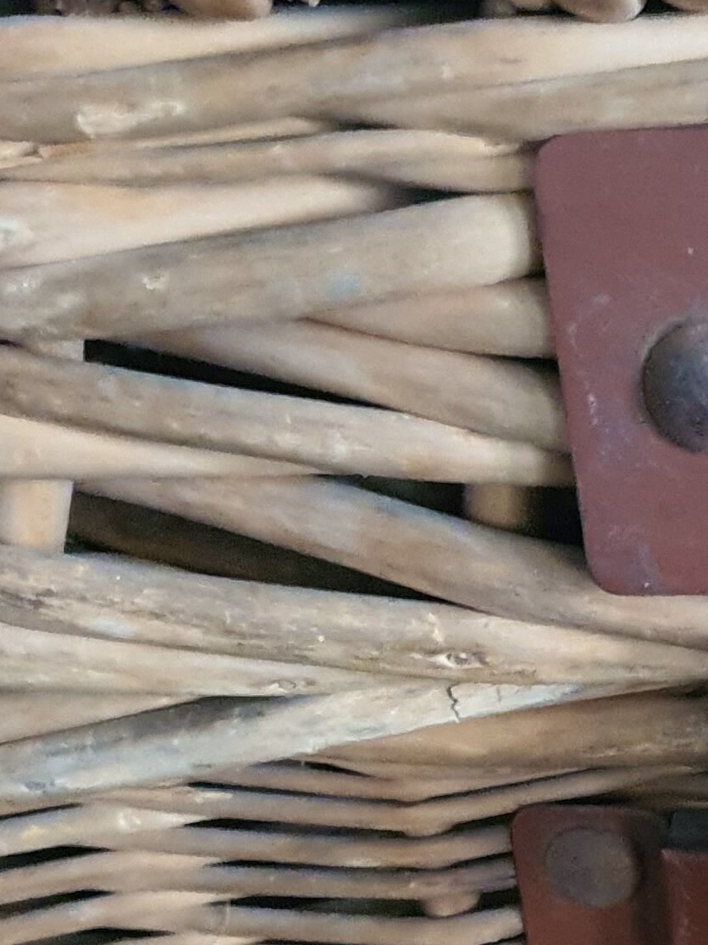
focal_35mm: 94
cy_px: 938
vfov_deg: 20.2
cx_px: 1119
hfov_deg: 14.5
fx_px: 2564
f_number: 1.5
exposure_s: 1/50
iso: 500
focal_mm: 4.3
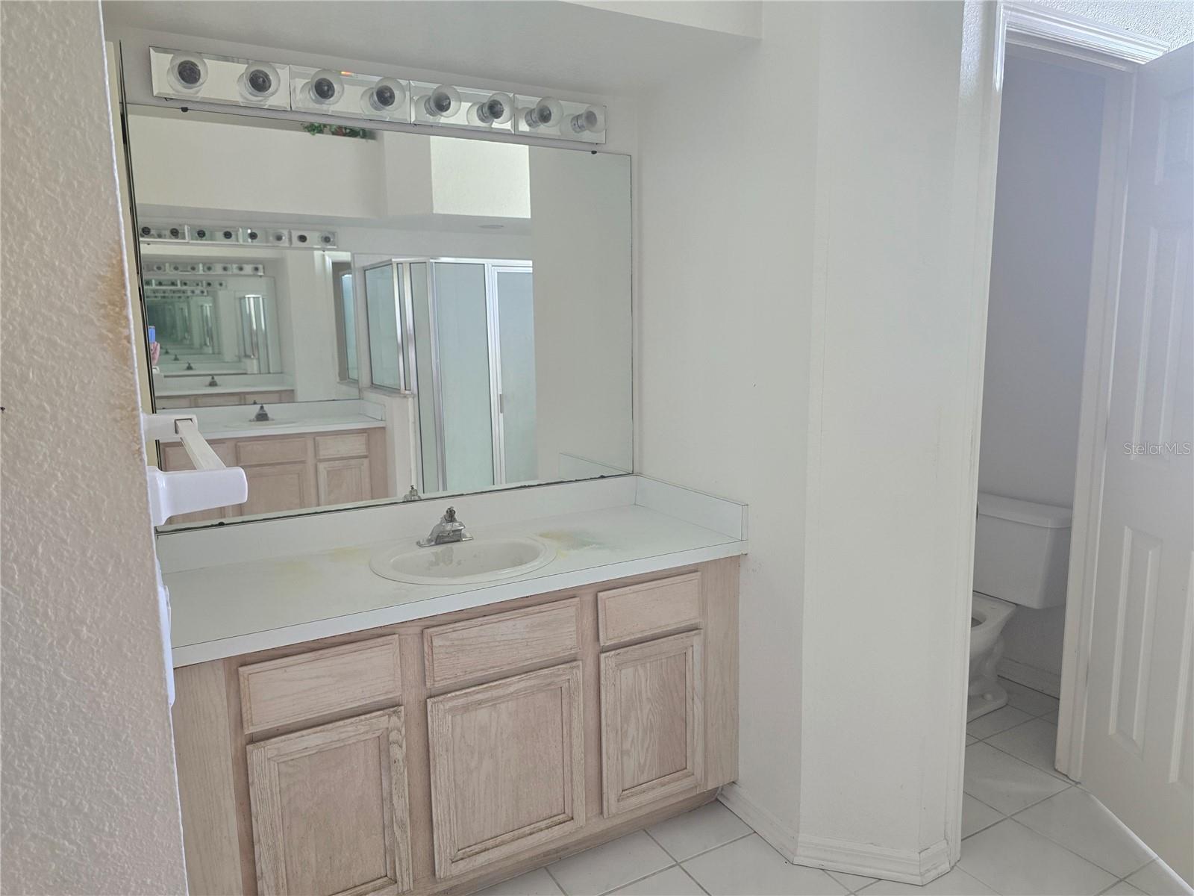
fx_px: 793
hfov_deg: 73.9
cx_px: 597
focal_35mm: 23
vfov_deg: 58.9
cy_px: 448
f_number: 1.7
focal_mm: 6.3
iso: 200
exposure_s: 1/120
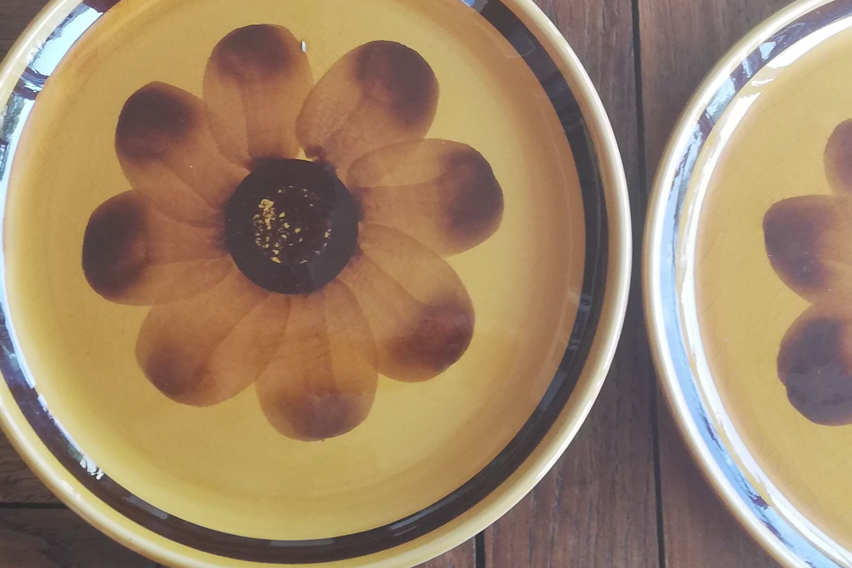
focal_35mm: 71
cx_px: 294
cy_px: -63
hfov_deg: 28.3
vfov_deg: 18.4
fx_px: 1680
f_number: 2.2
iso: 80
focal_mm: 3.81
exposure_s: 1/50
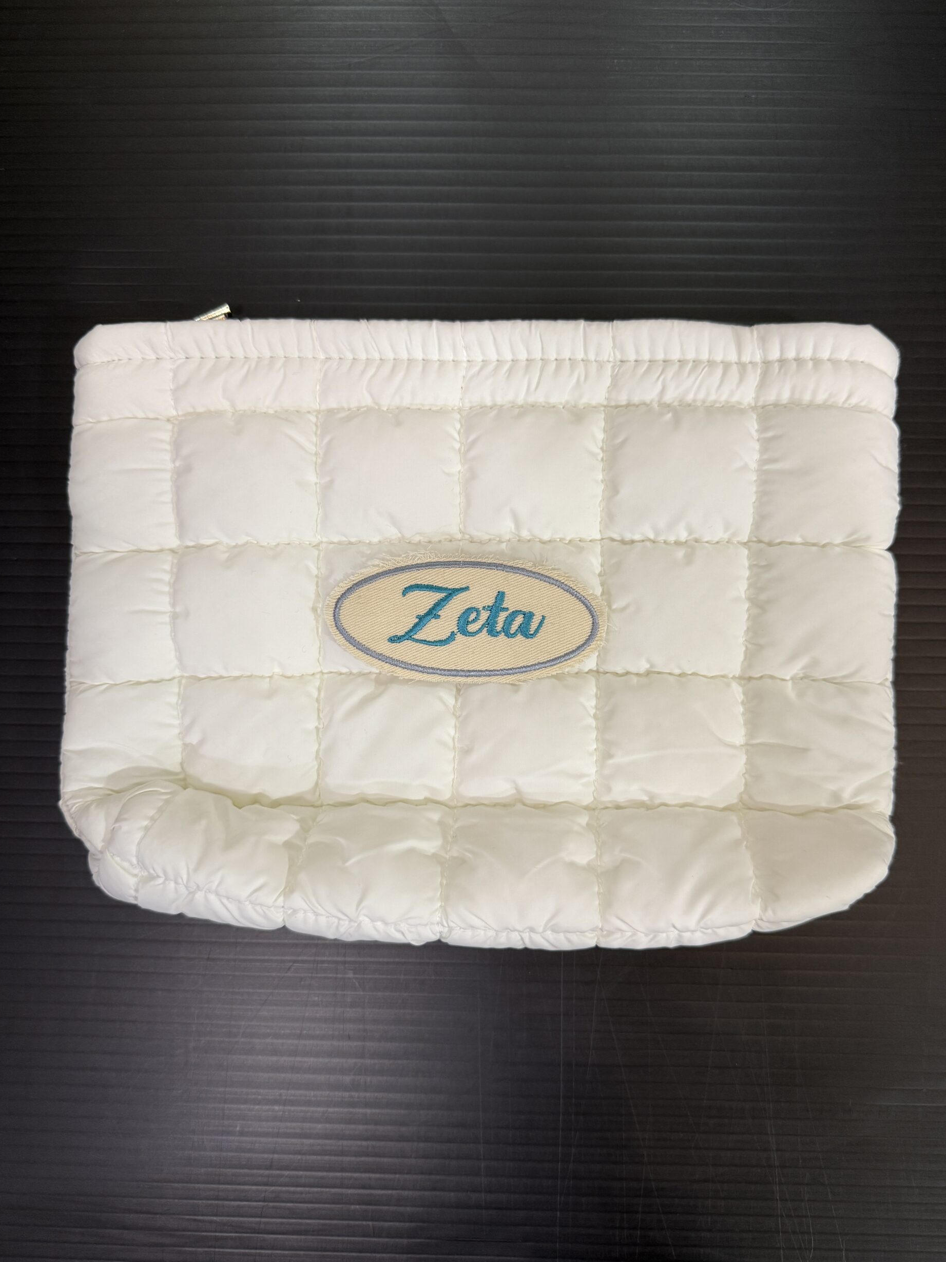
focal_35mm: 25
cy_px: 656
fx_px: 911
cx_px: 485
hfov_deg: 54.9
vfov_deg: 69.4
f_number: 1.78
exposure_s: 1/60
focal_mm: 6.76
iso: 160
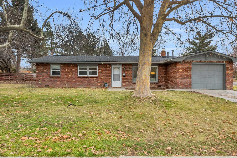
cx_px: 119
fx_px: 150
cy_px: 75
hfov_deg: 76.7
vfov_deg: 55.6
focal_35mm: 23
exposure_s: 1/5
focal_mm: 15.5
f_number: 22
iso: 100
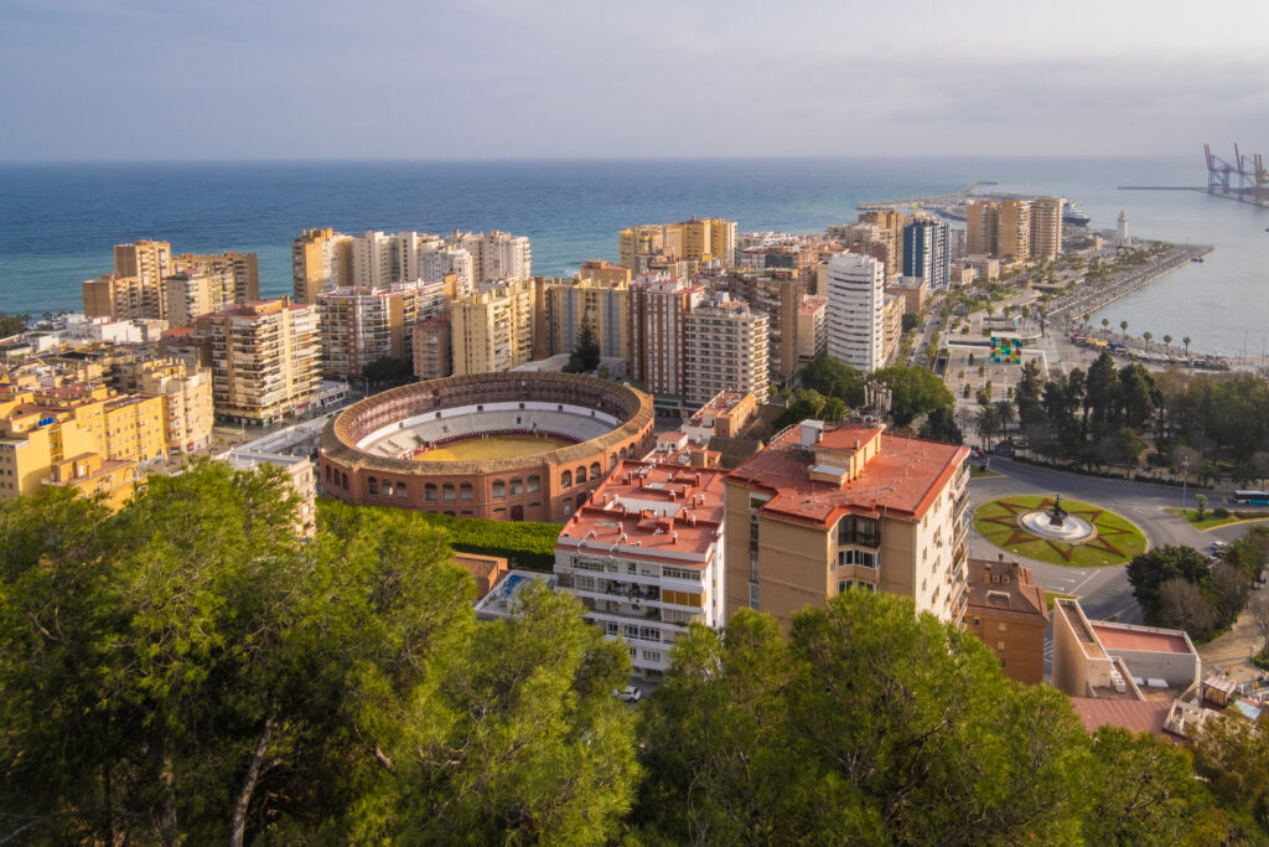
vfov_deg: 55.1
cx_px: 634
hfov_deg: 76.1
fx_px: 811
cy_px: 424
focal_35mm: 23
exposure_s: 1/250
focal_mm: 15.2
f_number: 14
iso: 250
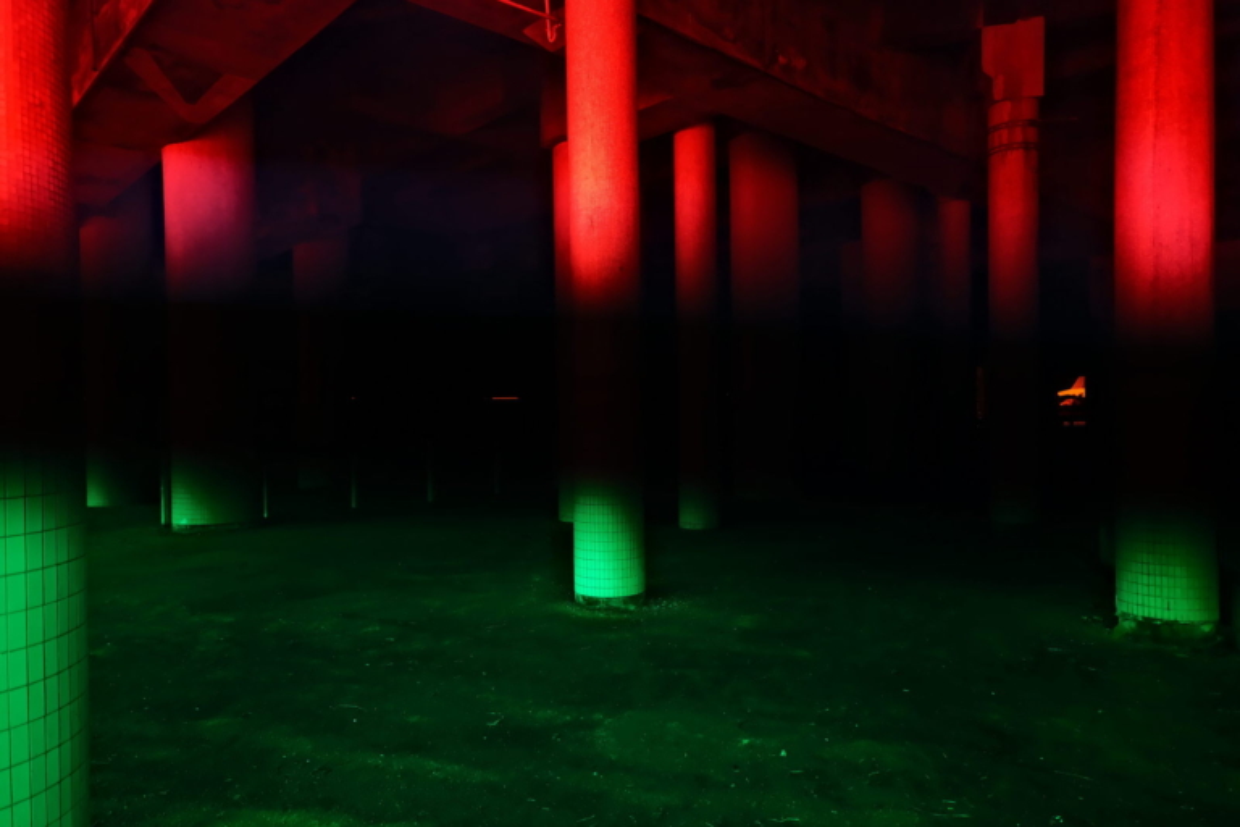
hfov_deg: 73.7
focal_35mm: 24
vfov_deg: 53.1
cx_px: 620
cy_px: 414
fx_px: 827
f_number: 2.8
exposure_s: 1/30
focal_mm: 16
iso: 200
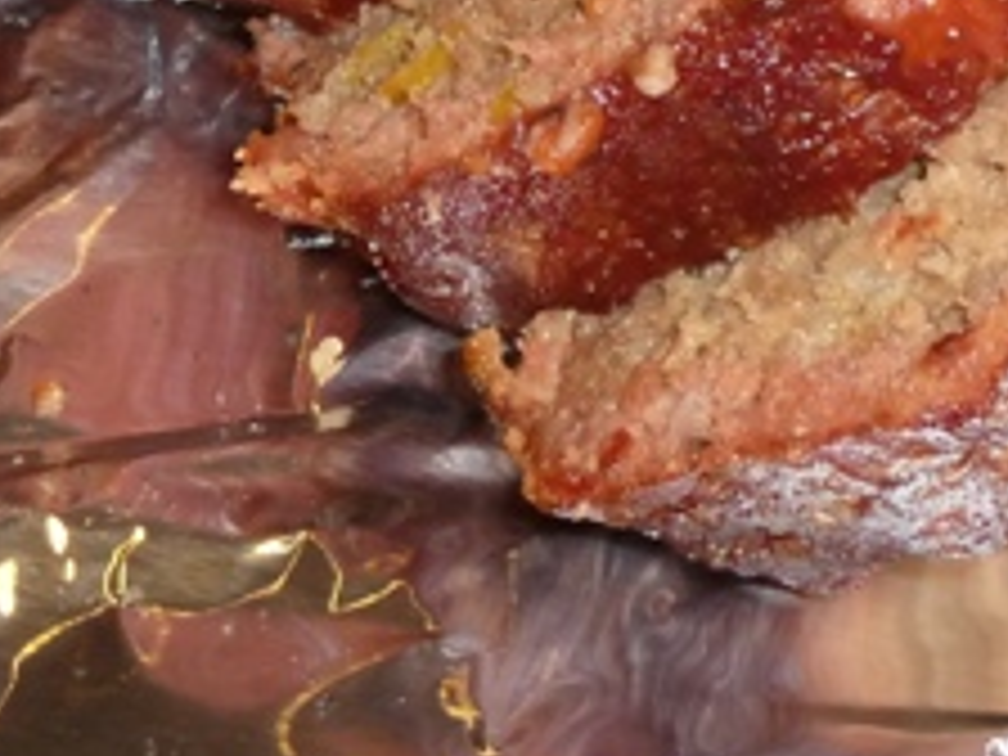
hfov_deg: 9.4
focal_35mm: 211
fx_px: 6144
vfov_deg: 6.9
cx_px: 513
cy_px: -428
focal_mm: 9.7
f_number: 3.9
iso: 160
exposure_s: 1/30
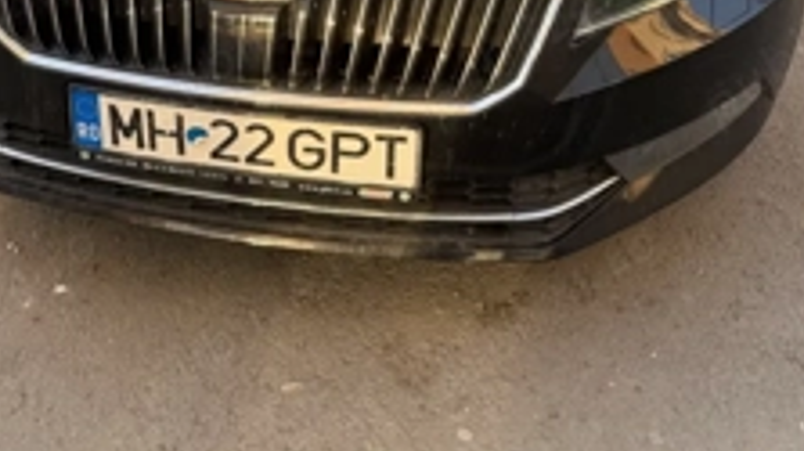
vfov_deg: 21.7
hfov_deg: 43.6
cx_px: 332
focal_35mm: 47
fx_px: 1001
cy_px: -202
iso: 64
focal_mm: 6.76
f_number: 1.78
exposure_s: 1/183
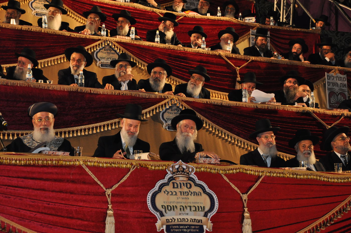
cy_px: 116
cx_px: 176
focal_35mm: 99
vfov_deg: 13.8
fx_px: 964
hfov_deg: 20.6
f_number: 7.1
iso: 1250
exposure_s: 1/80
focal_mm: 66
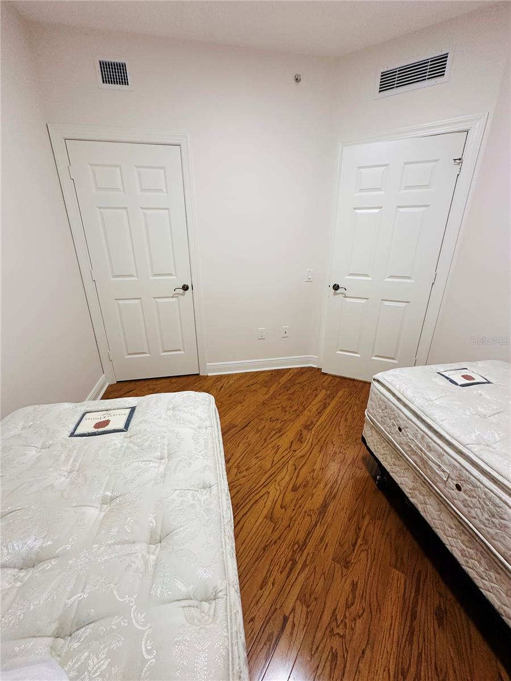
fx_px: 276
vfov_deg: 102.1
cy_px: 340
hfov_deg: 85.7
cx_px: 256
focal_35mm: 14
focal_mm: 2.22
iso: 200
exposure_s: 1/60
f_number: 2.2
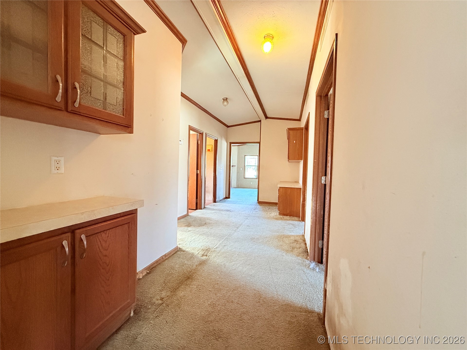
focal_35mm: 14
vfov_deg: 85.7
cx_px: 234
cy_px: 175
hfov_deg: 102.1
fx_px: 189
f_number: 2.2
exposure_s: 1/60
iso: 640
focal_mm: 2.22
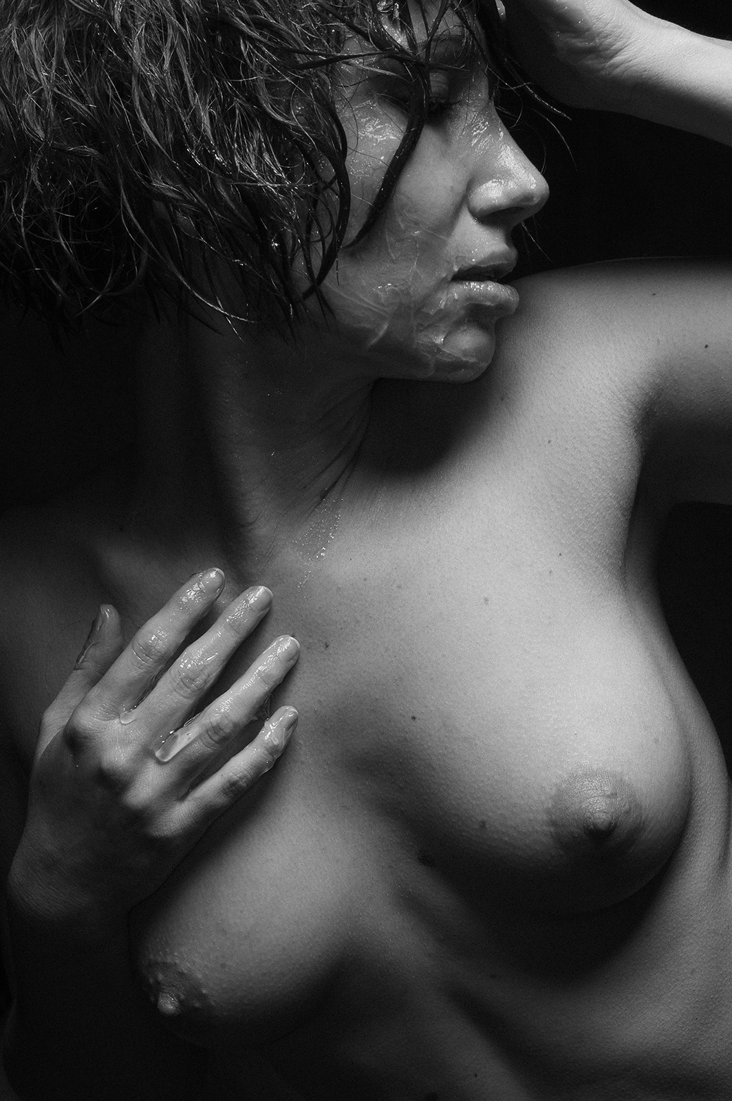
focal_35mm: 63
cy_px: 550
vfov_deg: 31.9
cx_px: 366
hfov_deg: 21.5
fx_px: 1925
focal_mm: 42
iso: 200
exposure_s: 1/500
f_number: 20
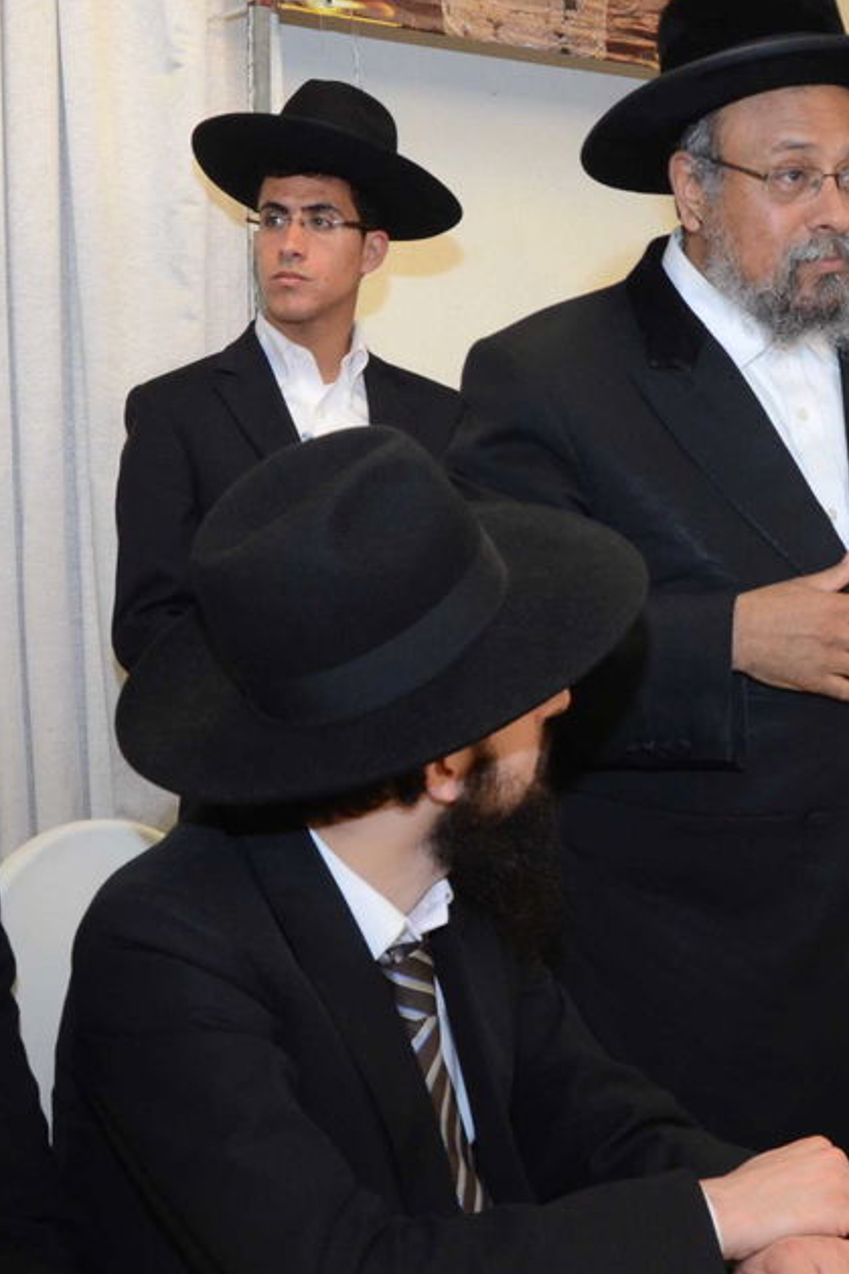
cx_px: 845
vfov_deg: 33.4
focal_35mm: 60
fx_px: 2124
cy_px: 562
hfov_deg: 21.8
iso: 1250
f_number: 5.6
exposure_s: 1/60
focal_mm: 18
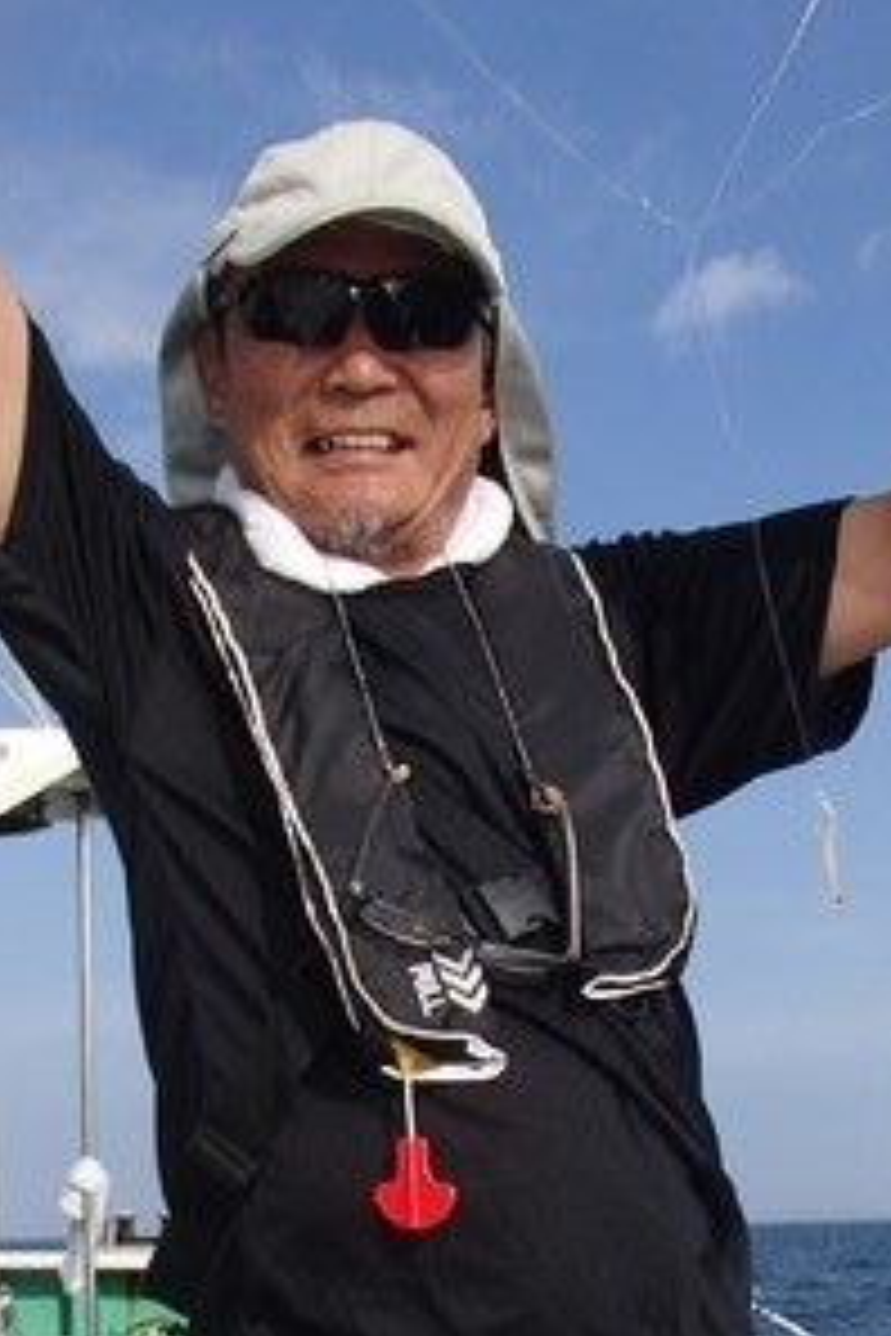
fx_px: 1745
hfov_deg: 28.6
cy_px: 1026
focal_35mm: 47
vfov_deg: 40.5
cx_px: 441
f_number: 11
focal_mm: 5
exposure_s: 1/125
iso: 100
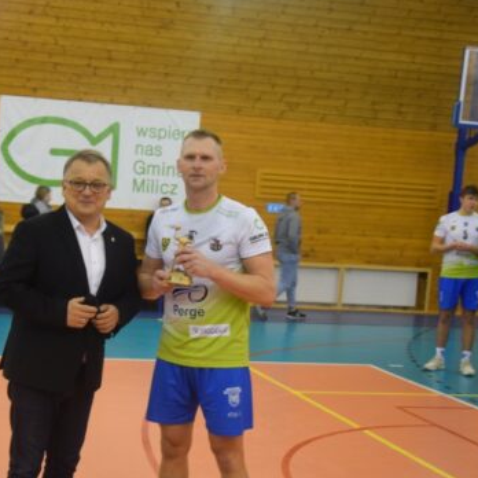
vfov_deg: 26.1
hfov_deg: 25.9
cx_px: 157
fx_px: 1031
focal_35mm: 66
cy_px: 271
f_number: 4.2
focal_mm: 30
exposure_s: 1/60
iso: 1600
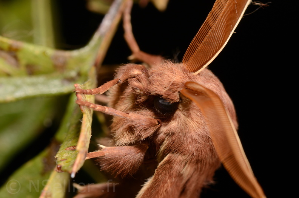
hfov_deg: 16.1
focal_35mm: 128
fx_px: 1056
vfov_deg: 10.7
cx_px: 150
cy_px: 99
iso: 100
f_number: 22
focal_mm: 85
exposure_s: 1/60
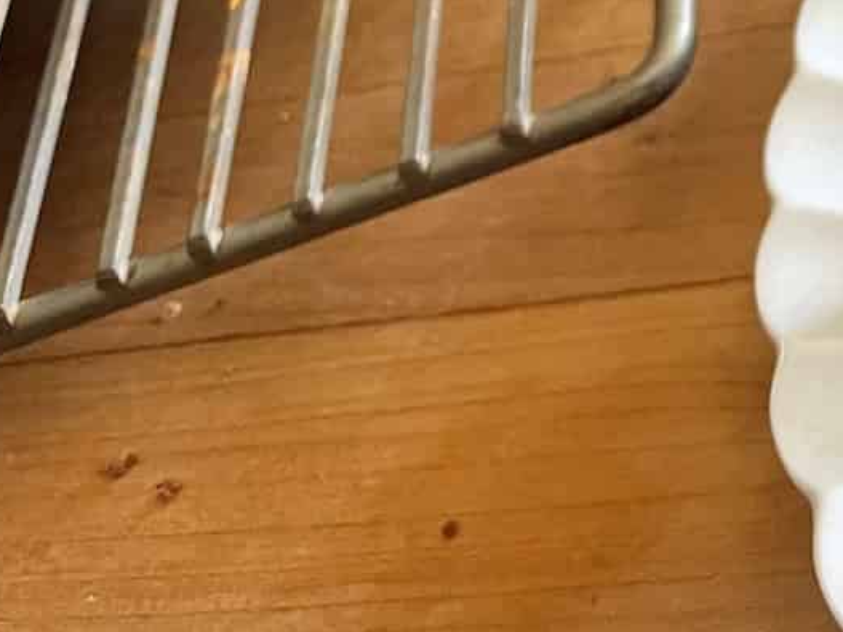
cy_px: -221
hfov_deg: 21.2
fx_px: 1923
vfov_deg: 17.4
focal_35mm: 79
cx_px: 1232
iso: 160
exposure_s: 1/60
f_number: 1.6
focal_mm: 4.2
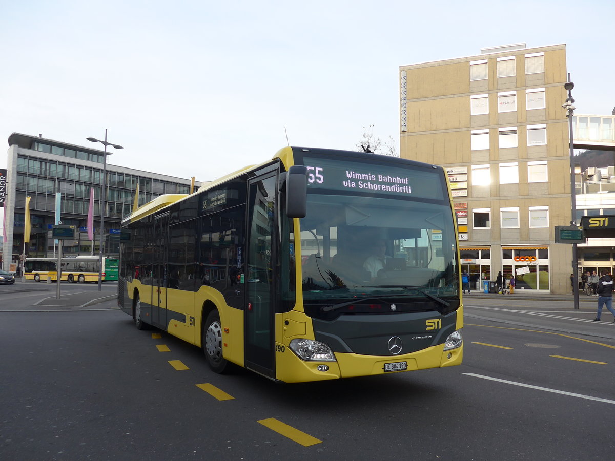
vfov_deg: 48.2
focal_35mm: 29
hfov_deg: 61.7
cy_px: 230
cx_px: 308
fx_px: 515
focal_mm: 6
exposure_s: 1/320
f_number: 2.8
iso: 80
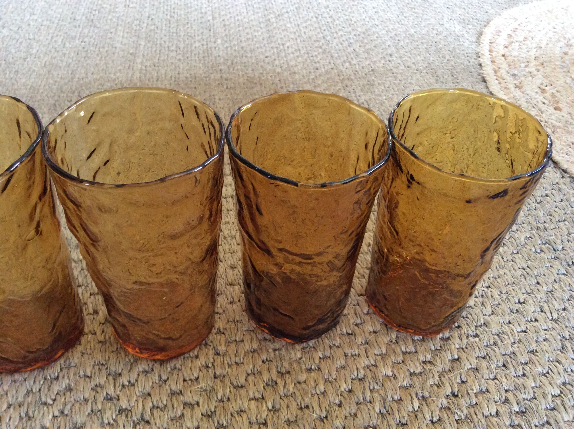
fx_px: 530
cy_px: 214
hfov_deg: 56.9
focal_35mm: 32
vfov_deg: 44.1
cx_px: 287
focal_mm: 3.3
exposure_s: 1/25
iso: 250
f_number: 2.4
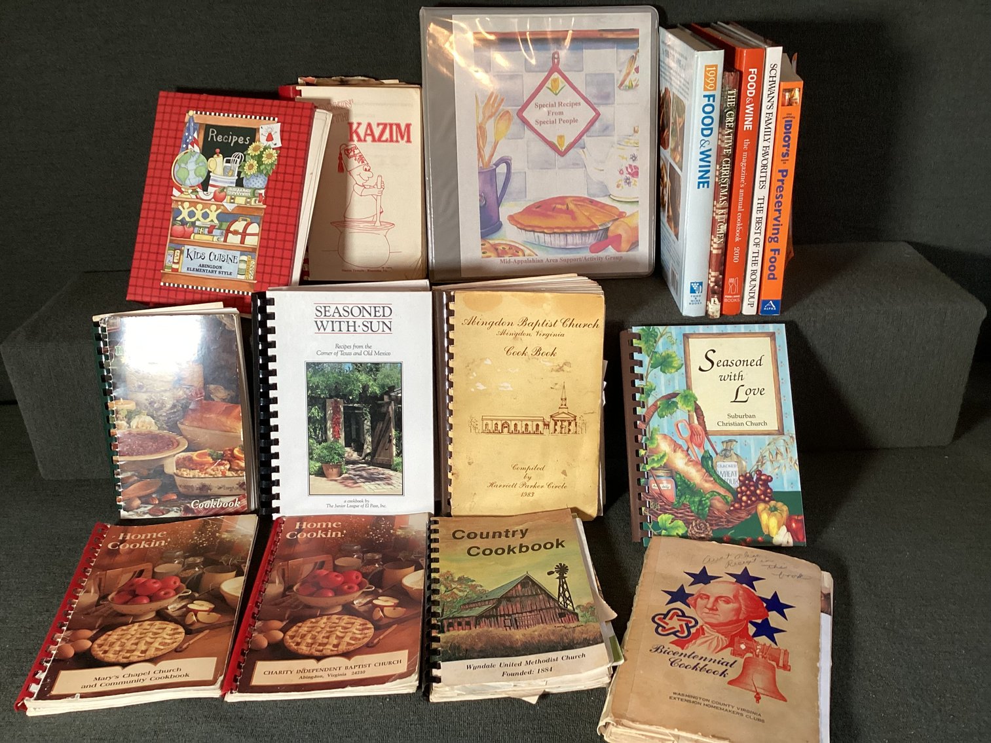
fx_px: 888
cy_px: 372
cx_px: 496
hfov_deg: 58.3
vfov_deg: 45.4
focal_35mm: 31
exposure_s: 1/50
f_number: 2.4
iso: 160
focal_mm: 3.3
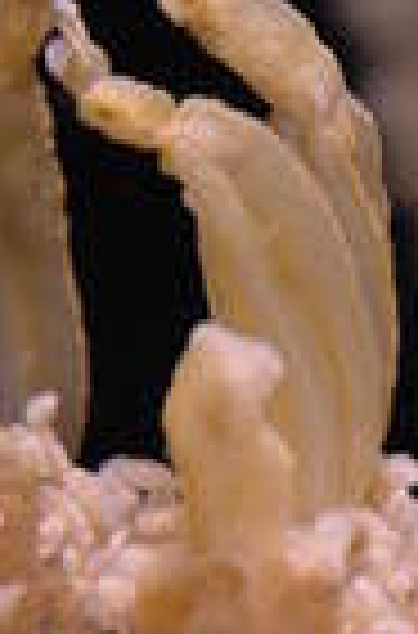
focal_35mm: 430
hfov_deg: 3.2
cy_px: 949
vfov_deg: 4.8
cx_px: -45
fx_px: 7544
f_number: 4.5
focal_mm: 62
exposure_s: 1/640
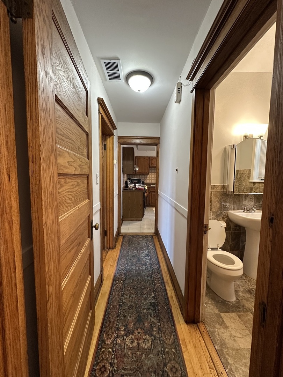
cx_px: 142
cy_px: 188
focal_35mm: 14
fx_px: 153
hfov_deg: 85.7
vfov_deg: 102.1
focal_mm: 2.22
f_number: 2.2
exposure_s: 1/60
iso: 320
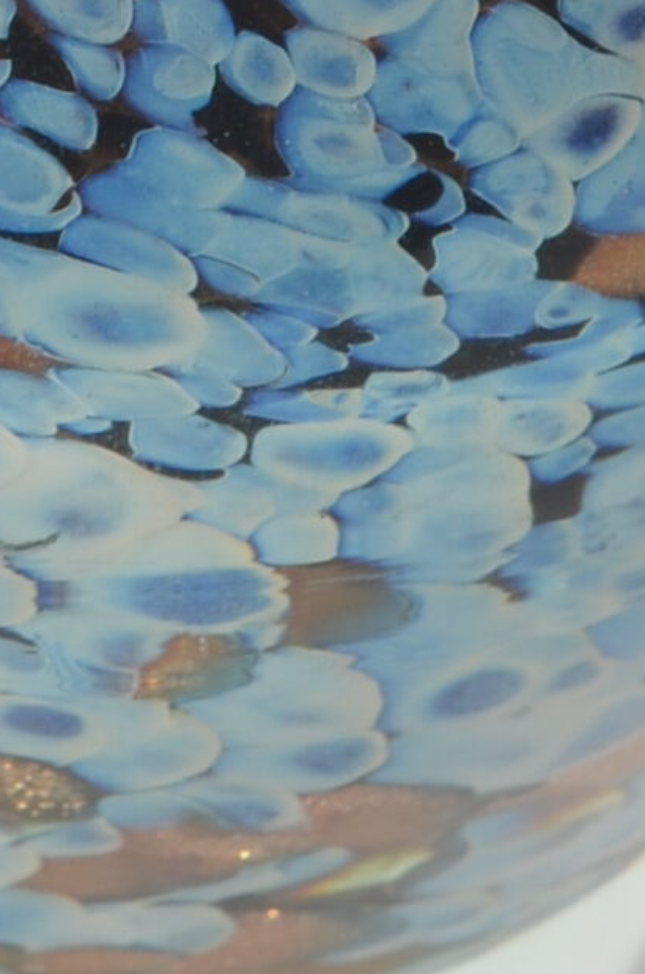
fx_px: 12093
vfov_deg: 4.6
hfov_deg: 3.1
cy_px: -417
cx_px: 94
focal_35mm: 448
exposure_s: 1/125
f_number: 11
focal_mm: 50
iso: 100
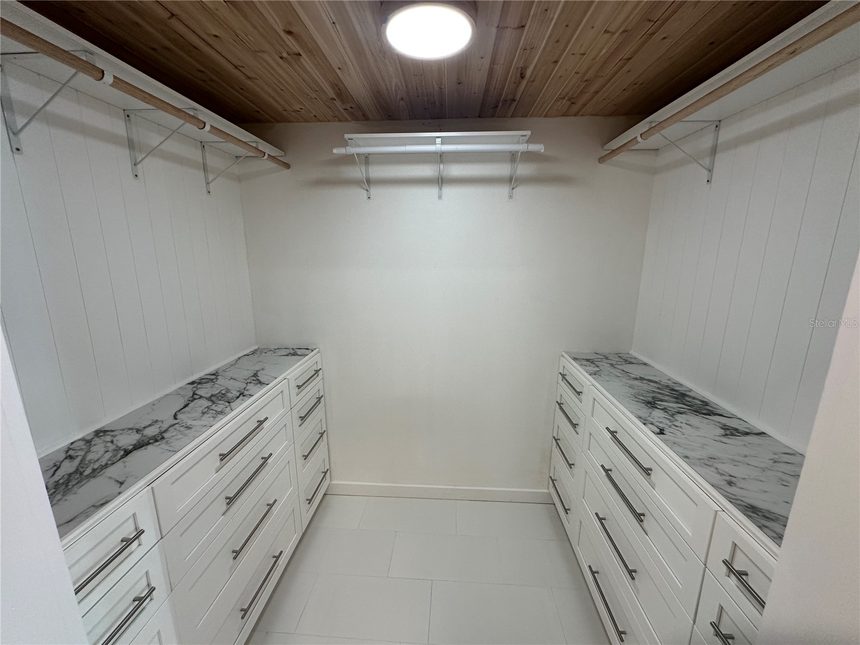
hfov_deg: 102.1
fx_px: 348
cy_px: 322
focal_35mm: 14
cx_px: 430
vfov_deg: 85.7
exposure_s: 1/120
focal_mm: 2.22
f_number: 2.2
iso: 200
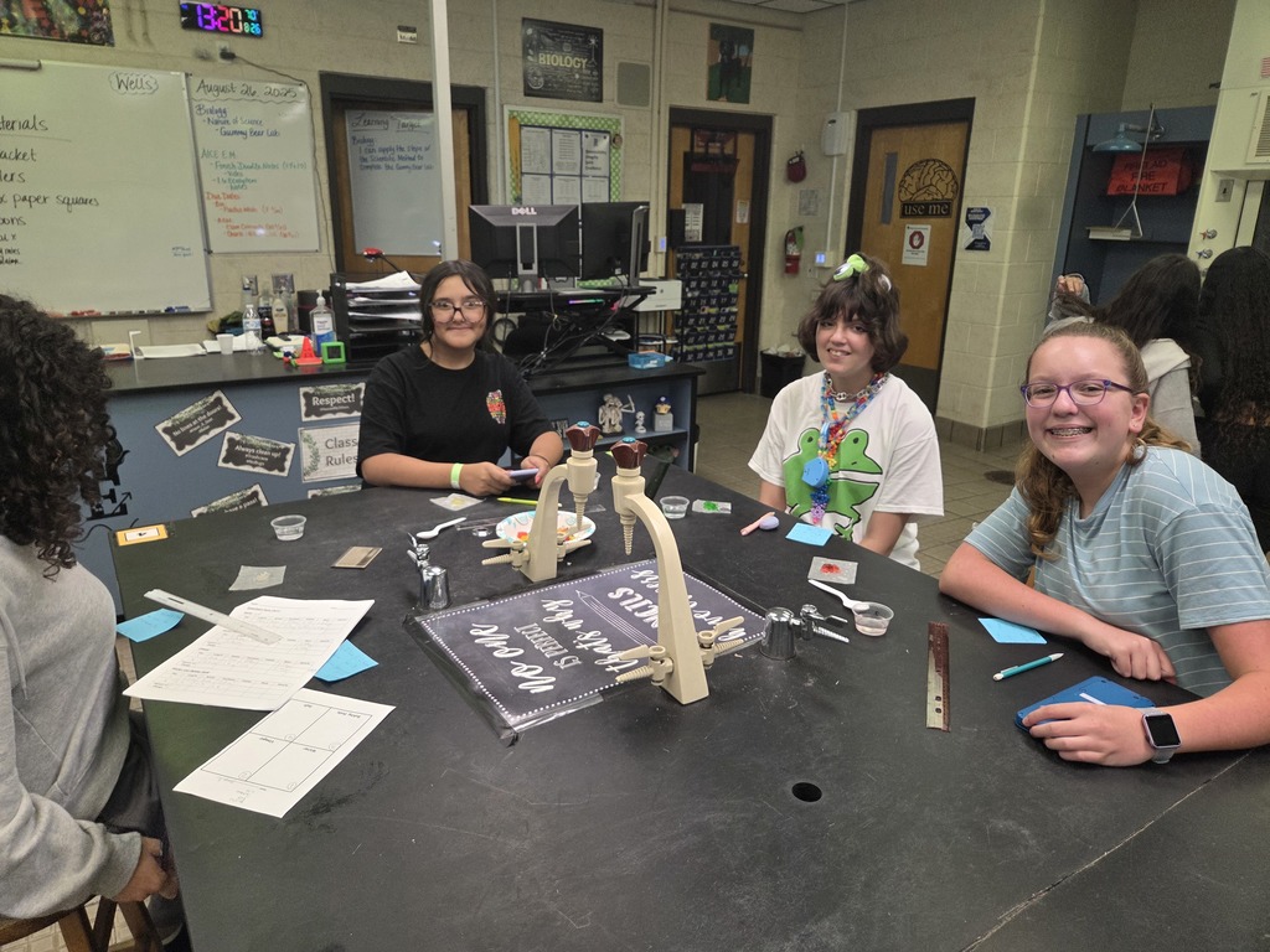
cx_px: 635
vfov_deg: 58.9
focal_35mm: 23
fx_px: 844
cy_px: 476
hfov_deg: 73.9
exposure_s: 1/120
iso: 200
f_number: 1.8
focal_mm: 5.4
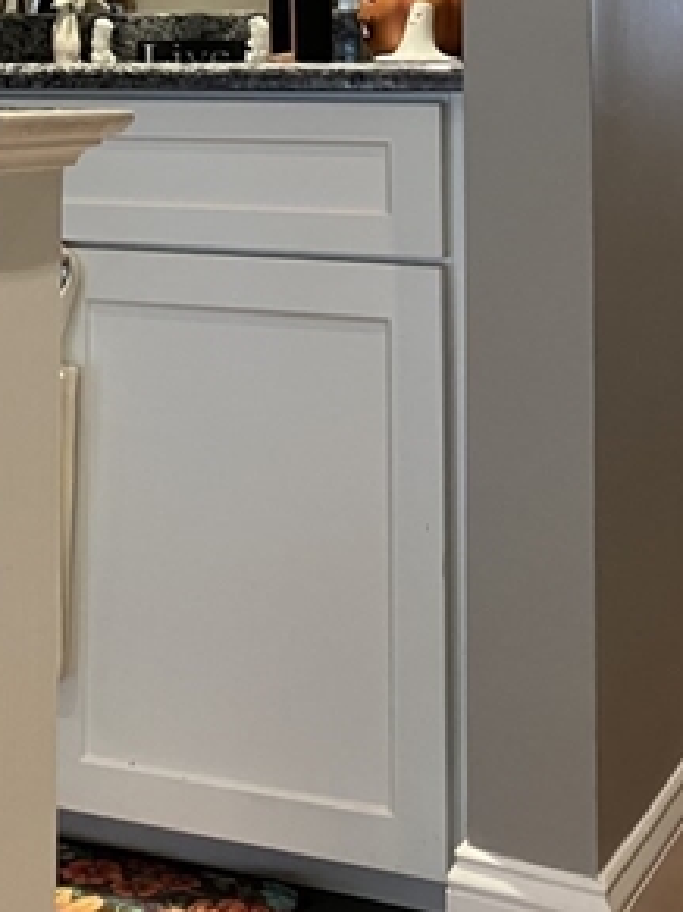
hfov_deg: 19.5
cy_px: -63
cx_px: 53
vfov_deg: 24.7
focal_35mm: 74
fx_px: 1948
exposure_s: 1/60
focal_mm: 3.99
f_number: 1.8
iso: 200
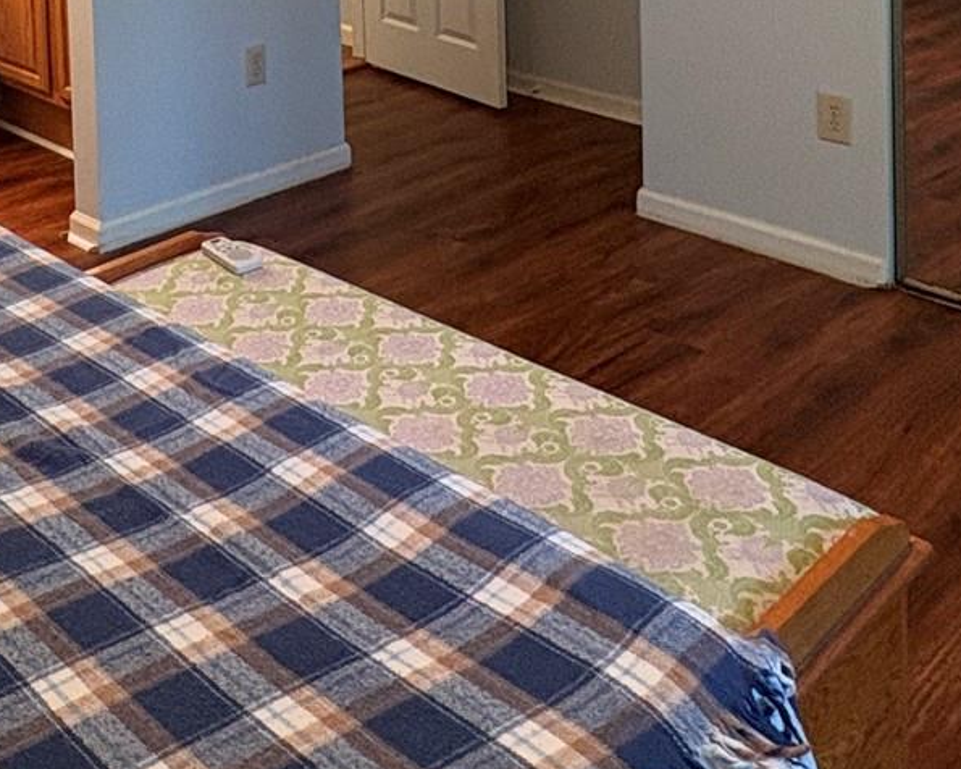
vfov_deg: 27.1
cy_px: -225
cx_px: 184
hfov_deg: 38.0
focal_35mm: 47
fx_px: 1337
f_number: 2.2
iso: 200
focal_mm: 2.22
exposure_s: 1/60
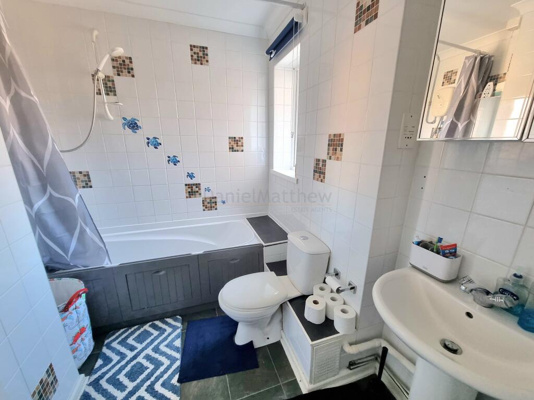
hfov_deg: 106.2
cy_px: 200
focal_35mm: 13
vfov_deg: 89.9
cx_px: 267
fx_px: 201
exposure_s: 1/50
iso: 400
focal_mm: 2.2
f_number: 2.2
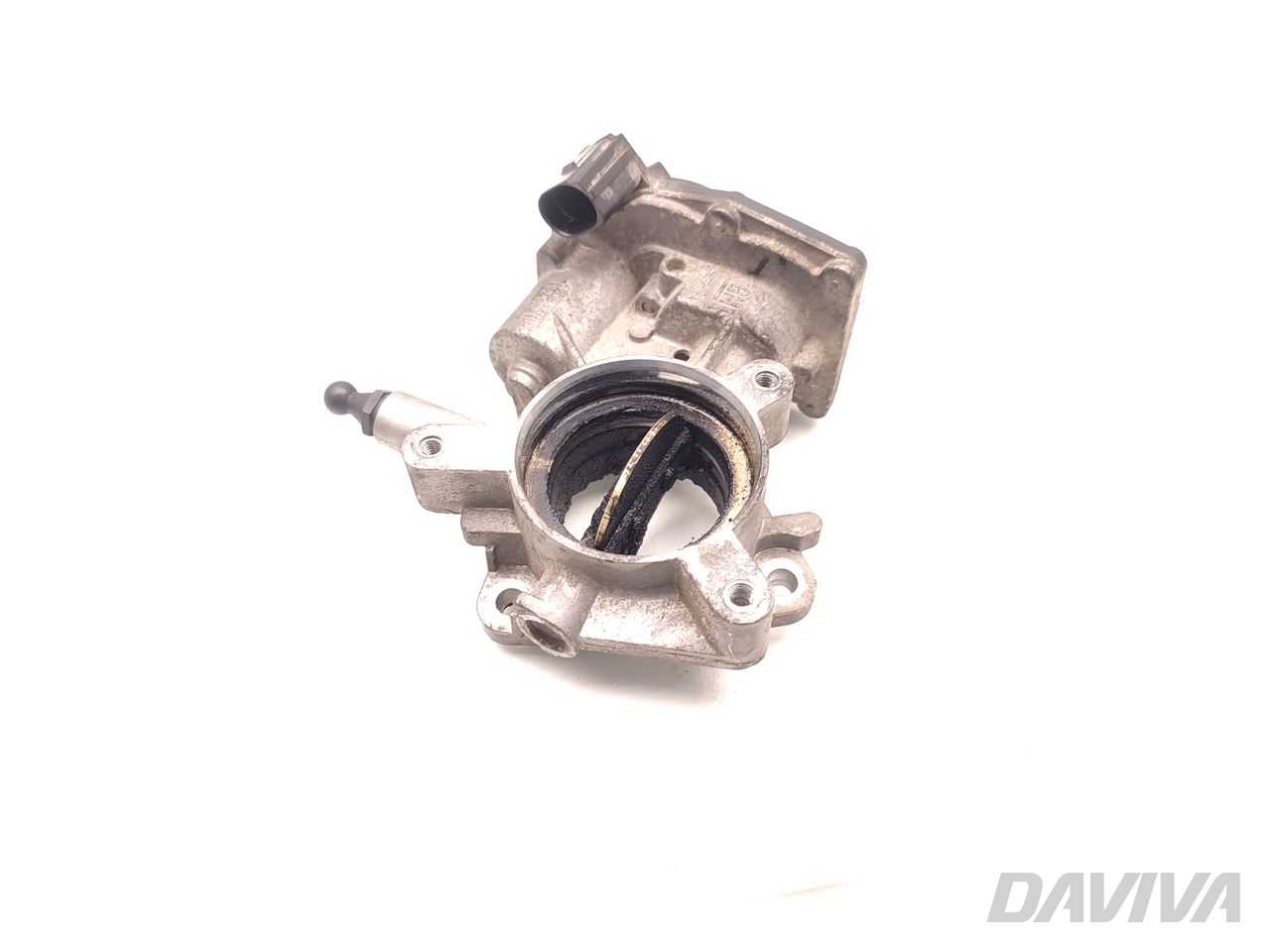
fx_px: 881
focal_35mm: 24
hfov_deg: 71.6
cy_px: 476
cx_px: 635
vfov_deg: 56.8
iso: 200
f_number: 1.89
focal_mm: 5.89
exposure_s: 1/80
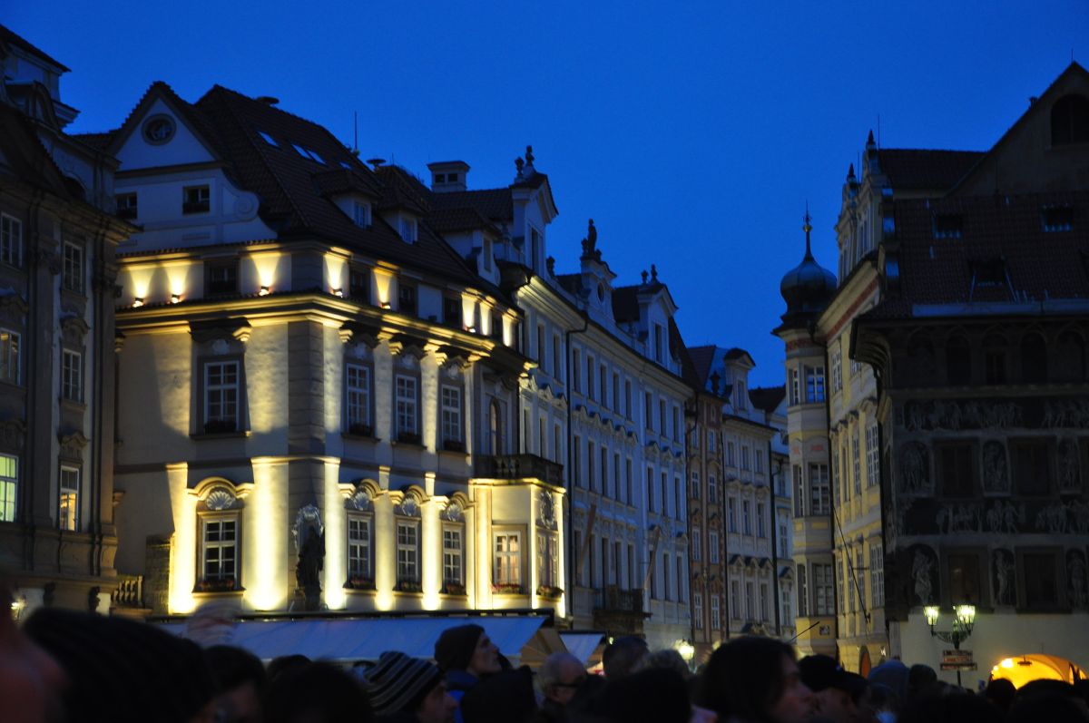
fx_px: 2039
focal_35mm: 68
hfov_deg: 29.9
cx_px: 544
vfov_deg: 20.1
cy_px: 362
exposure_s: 1/6
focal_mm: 45
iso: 800
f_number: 5.6
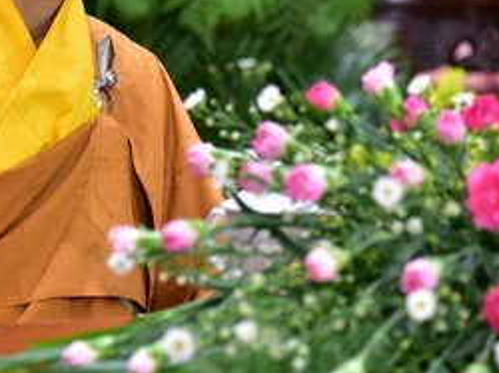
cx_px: 210
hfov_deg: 7.5
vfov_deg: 5.6
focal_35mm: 263
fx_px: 3788
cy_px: -38
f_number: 4
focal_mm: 105
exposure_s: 1/80
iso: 1250
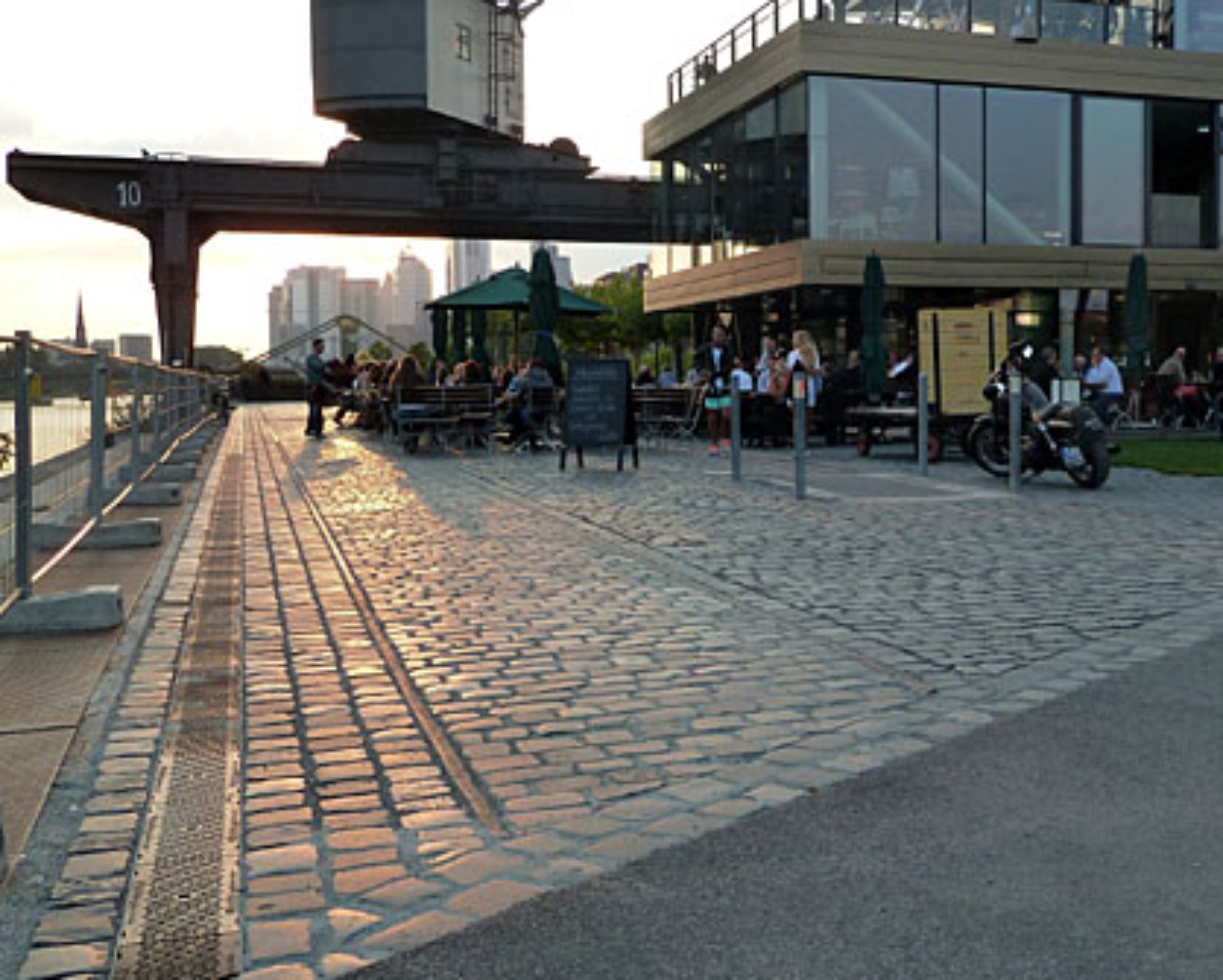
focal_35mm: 42
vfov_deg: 35.7
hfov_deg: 43.0
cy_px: 486
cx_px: 846
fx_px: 1521
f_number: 4
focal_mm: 5
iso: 125
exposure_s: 1/125
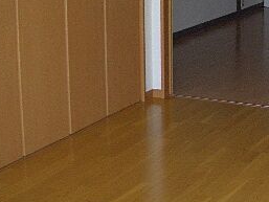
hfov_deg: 21.5
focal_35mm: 87
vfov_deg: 16.8
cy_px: 26
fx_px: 676
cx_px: 286
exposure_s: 1/60
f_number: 2.6
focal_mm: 5.8
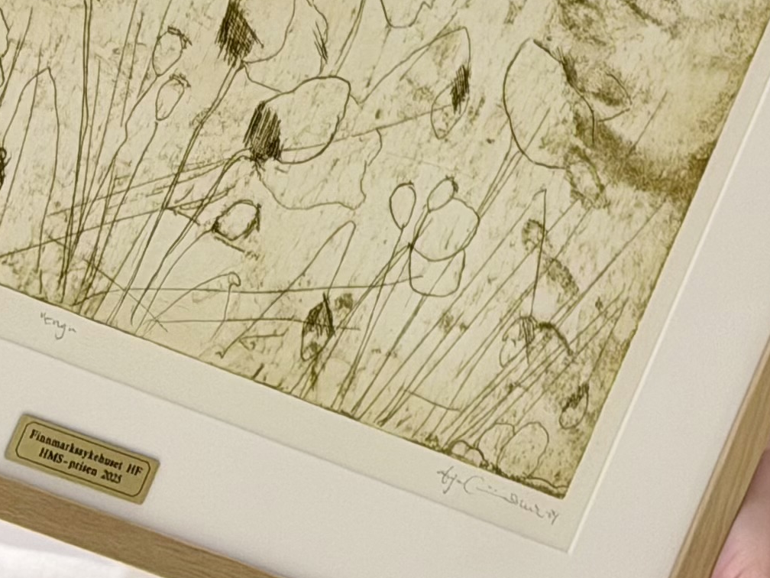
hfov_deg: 10.2
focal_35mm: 192
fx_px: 4271
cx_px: 888
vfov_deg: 7.5
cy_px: -489
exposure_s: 1/60
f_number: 1.78
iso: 200
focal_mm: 6.76
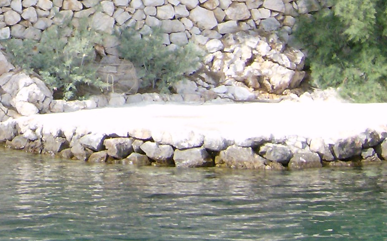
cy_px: -184
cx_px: -141
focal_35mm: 116
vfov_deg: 10.6
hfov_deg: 16.8
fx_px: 1223
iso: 100
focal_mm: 6
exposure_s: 1/234
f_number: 4.7
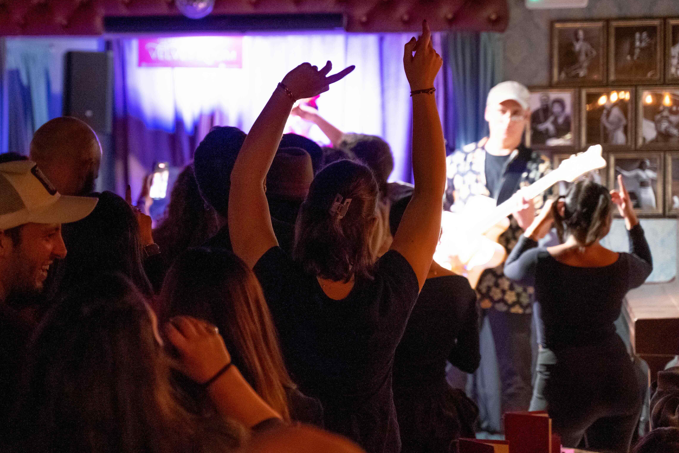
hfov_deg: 20.8
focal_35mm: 98
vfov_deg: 14.0
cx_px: 262
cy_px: 221
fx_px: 1848
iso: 4000
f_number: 3.2
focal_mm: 75
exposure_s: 1/250
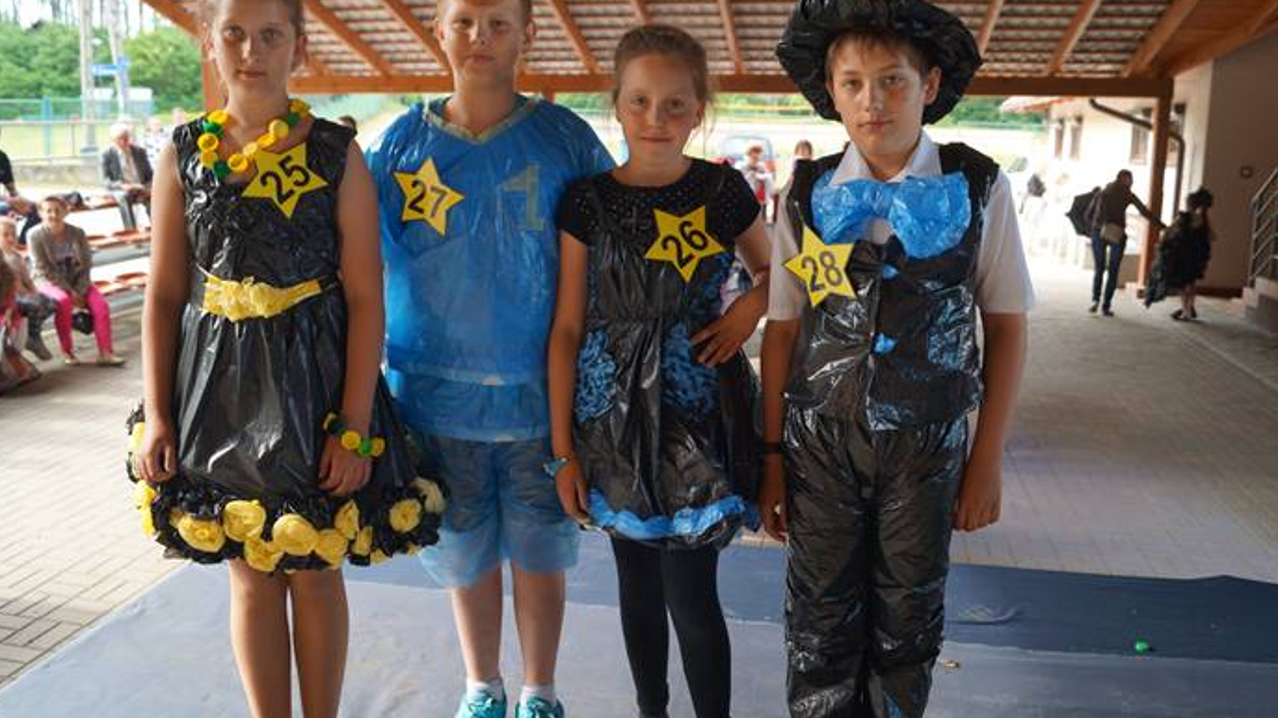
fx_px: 1084
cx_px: 642
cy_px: 379
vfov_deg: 36.6
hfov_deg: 61.0
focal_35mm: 32
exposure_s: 1/160
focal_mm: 20
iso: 320
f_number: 4
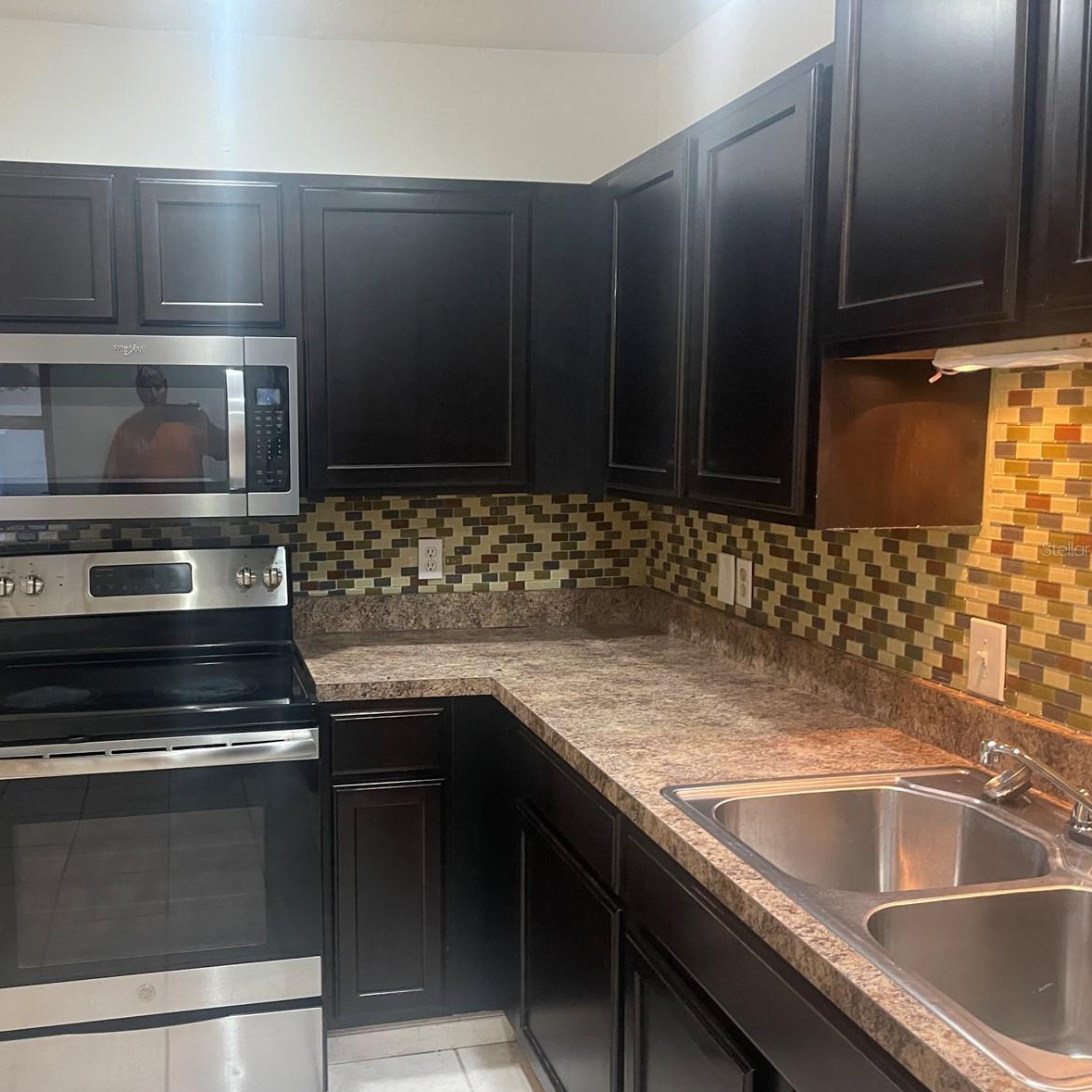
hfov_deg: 53.2
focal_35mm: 30
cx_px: 388
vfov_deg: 54.0
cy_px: 548
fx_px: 1071
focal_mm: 5.1
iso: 500
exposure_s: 1/30
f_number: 1.6
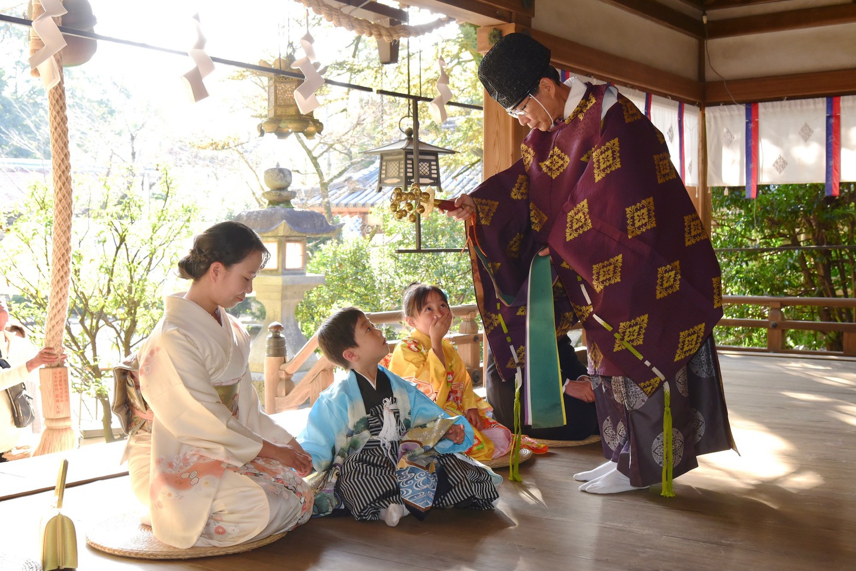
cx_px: 428
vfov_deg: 29.3
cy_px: 286
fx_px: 1094
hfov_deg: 42.7
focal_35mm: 46
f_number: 8
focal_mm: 46
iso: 1600
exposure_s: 1/160
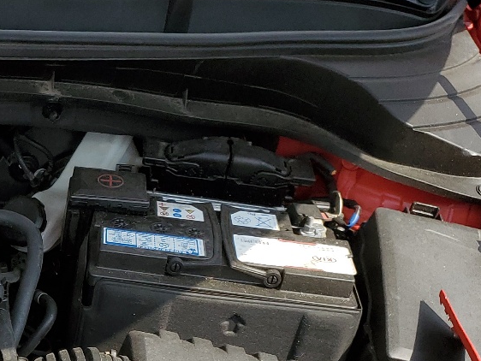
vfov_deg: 19.3
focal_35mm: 74
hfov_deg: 23.6
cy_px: 374
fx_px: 1029
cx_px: -120
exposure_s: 1/1667
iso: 50
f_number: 1.5
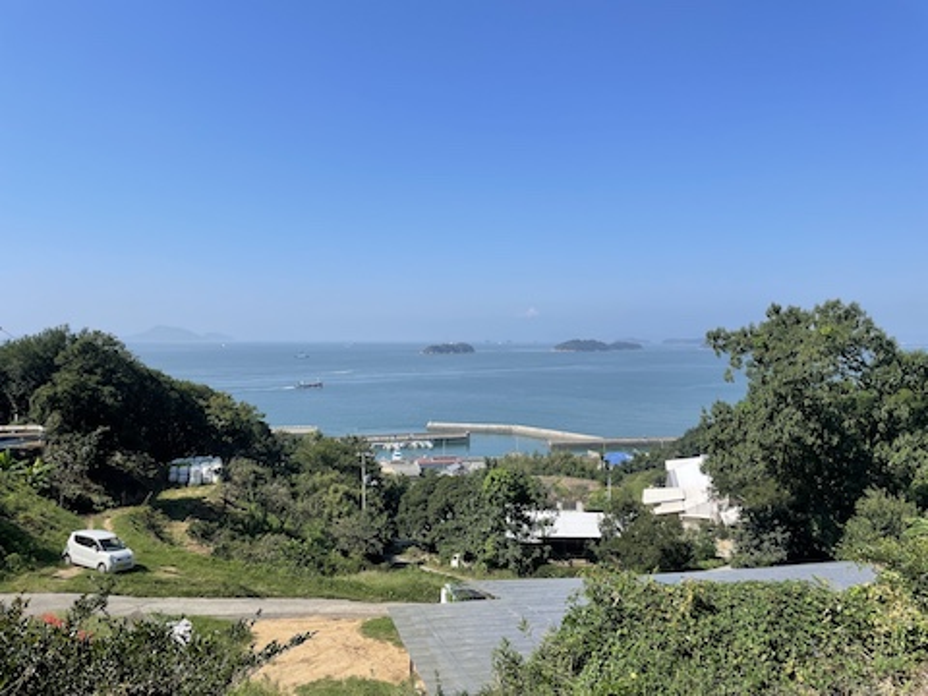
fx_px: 697
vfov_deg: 53.1
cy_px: 348
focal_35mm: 26
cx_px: 464
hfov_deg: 67.3
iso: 32
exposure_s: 1/3610
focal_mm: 4.2
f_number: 1.6
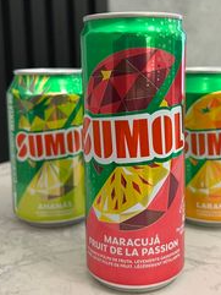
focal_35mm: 46
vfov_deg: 41.0
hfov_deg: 31.5
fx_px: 391
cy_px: 115
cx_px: 128
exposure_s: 1/50
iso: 125
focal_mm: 5.7
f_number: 1.5
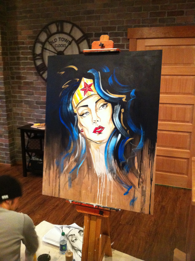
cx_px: 98
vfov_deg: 52.7
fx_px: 264
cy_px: 130
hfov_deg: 40.6
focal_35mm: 35
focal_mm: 3.85
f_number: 2.8
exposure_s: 1/15
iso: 640
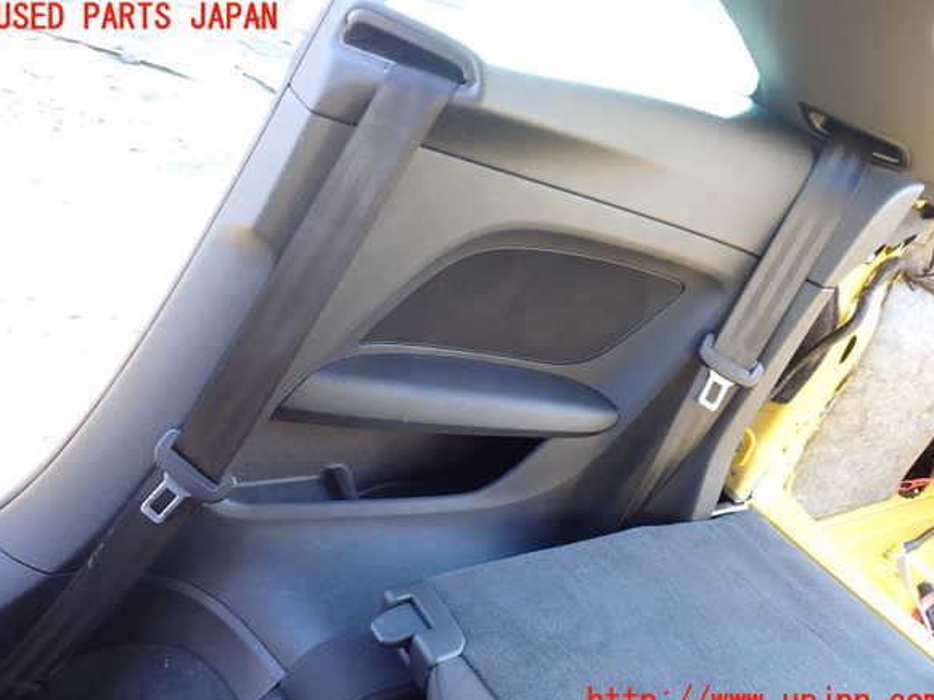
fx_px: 836
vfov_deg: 45.4
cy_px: 360
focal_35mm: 31
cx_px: 468
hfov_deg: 58.4
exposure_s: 1/60
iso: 200
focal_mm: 5.4
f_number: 2.3
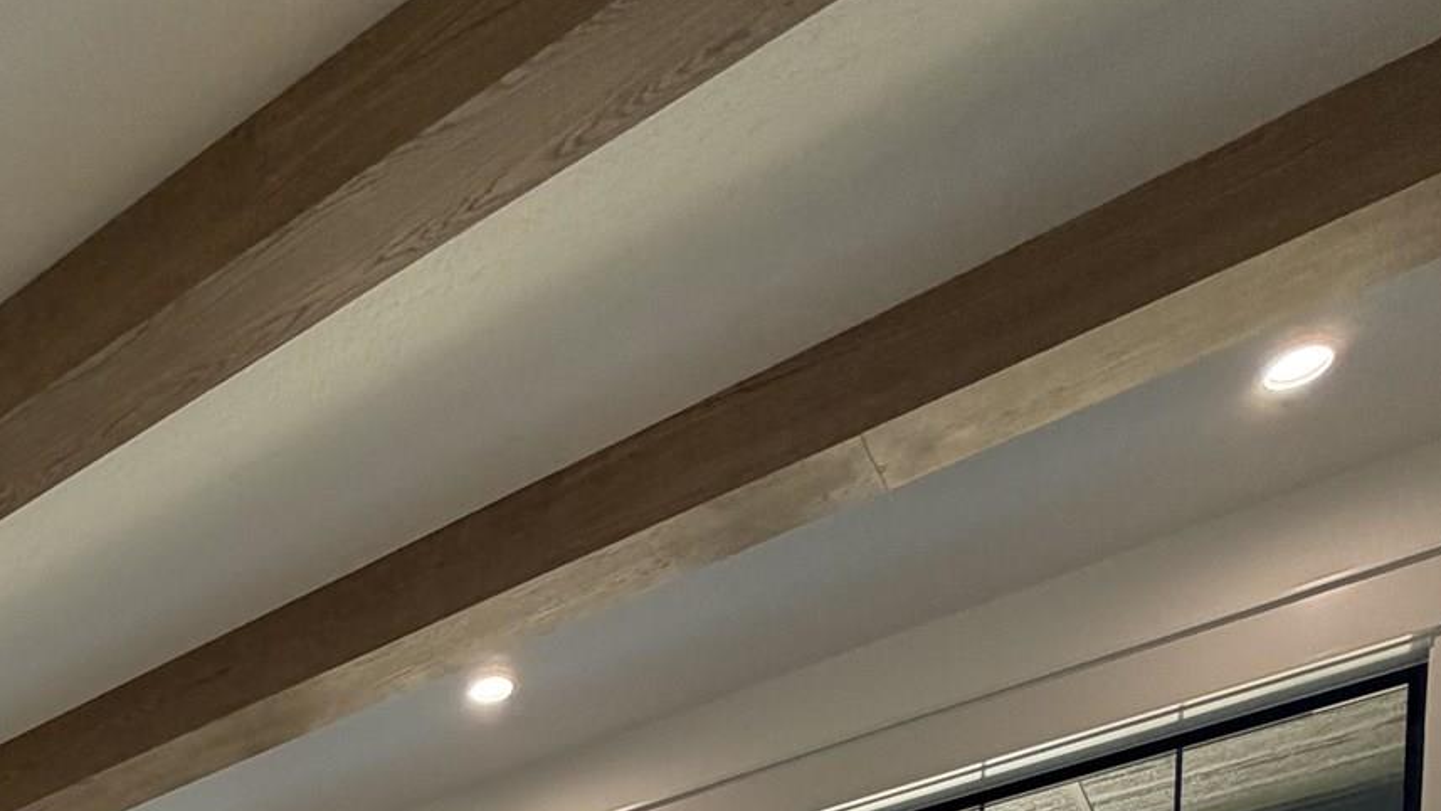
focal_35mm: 41
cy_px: 1659
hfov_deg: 43.7
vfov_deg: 18.2
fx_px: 1567
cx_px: 67
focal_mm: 2.22
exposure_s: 1/121
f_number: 2.2
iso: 160
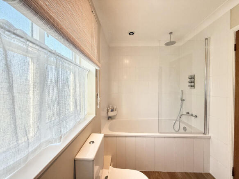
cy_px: 90
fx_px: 97
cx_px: 120
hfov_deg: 102.1
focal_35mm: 14
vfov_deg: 85.7
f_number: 2.2
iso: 80
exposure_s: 1/100
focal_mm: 2.22
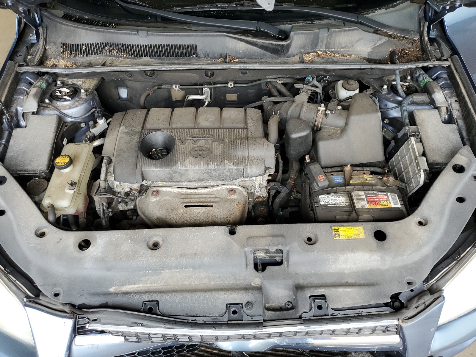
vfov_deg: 53.1
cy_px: 178
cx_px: 238
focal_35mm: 26
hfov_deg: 67.3
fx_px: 358
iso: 82
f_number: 1.5
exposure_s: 1/120
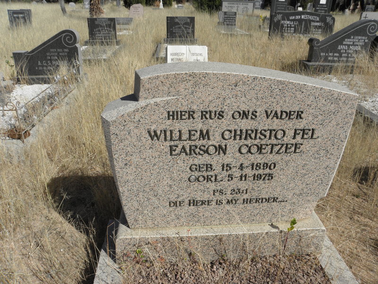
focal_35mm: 26
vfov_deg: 53.1
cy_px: 142
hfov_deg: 67.3
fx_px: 284
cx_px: 189
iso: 64
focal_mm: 4.6
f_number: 5.6
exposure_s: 1/500
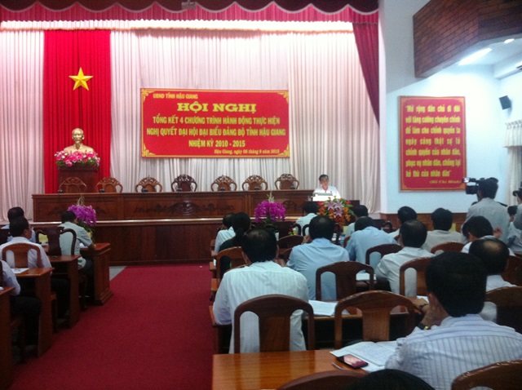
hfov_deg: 52.7
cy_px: 195
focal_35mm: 35
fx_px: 527
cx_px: 261
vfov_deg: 40.6
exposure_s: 1/15
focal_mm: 3.85
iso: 250
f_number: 2.8
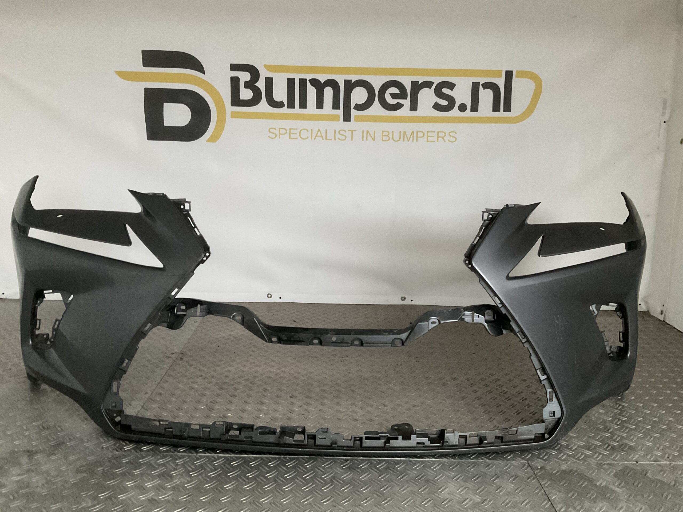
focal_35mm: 29
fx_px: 572
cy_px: 256
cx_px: 342
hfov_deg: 61.7
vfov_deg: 48.2
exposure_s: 1/25
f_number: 1.8
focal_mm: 3
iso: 320
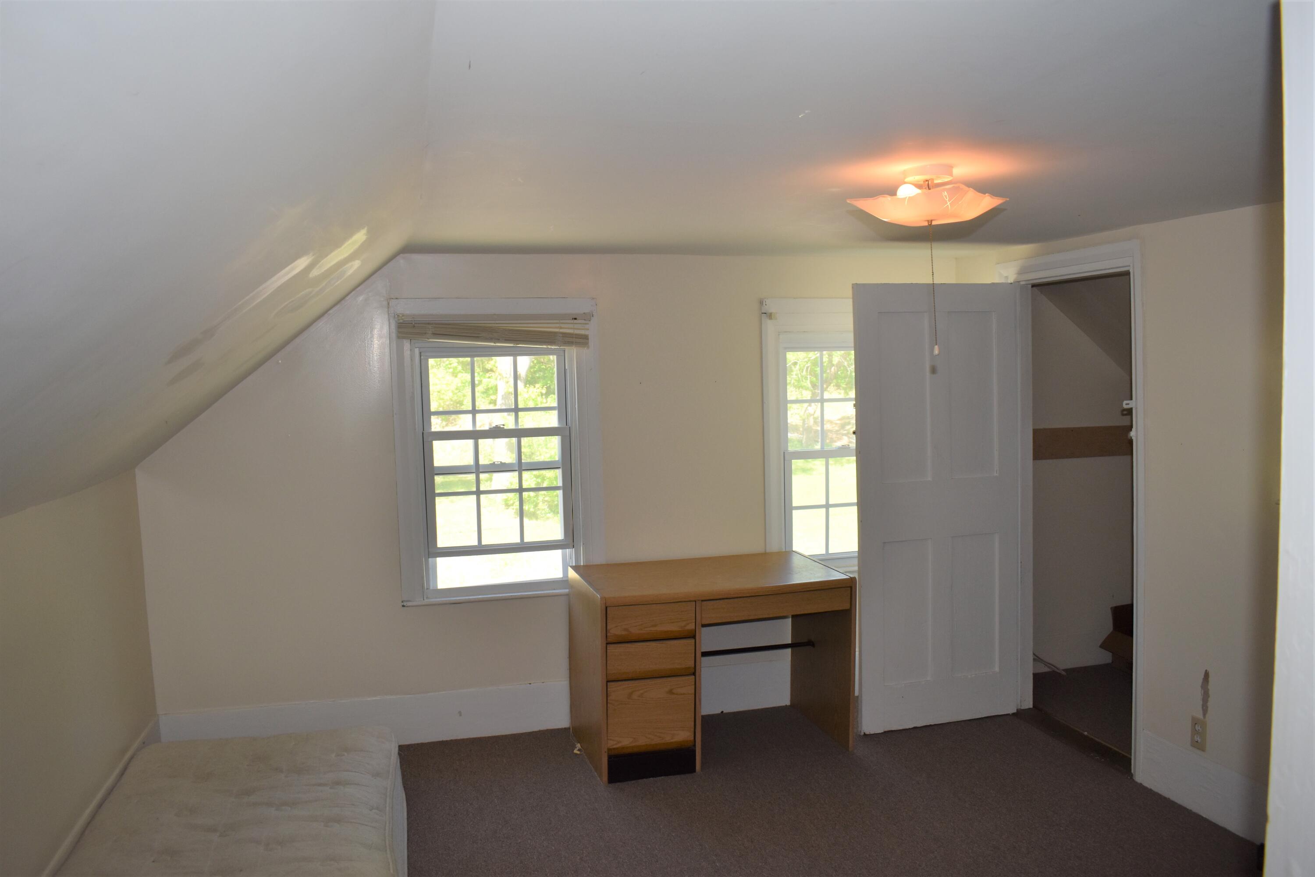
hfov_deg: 67.4
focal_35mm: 27
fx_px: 986
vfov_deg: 47.9
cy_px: 438
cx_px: 658
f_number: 5
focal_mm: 18
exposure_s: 1/200
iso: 450
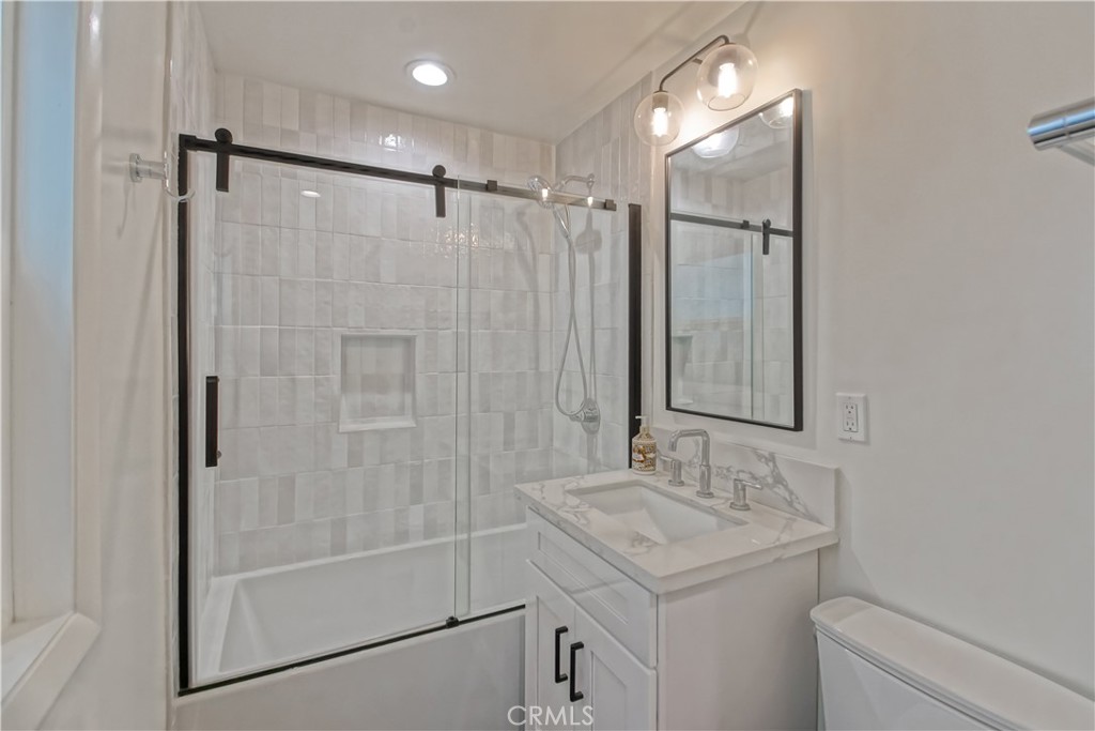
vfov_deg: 77.3
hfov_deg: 100.4
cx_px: 548
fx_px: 456
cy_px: 366
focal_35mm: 15
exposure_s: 1/20
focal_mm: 10
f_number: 8
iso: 400
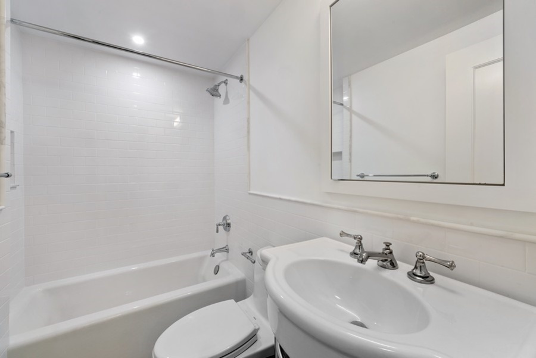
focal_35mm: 14
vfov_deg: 81.3
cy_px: 179
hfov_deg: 104.2
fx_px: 209
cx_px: 268
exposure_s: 1/4
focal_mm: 14
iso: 200
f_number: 11
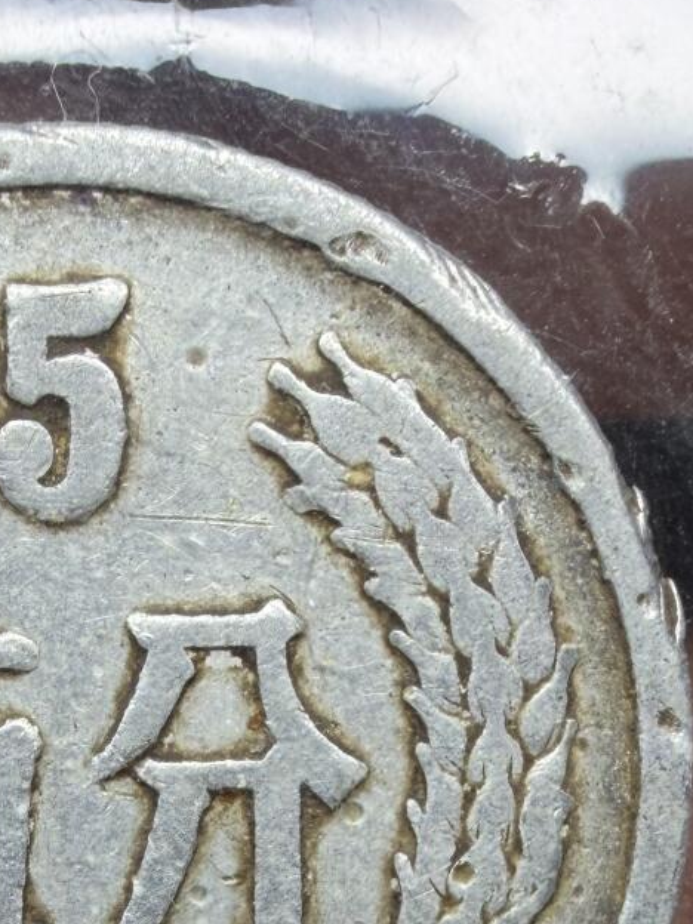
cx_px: 37
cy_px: 884
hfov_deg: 19.2
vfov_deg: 25.0
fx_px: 2002
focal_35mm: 75
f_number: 2.2
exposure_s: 1/262
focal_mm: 2.22
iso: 40
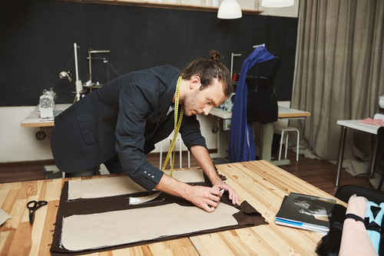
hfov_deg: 58.7
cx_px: 192
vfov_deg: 41.2
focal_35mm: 32
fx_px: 342
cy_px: 128
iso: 100
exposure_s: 1/160
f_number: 3.5
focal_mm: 32
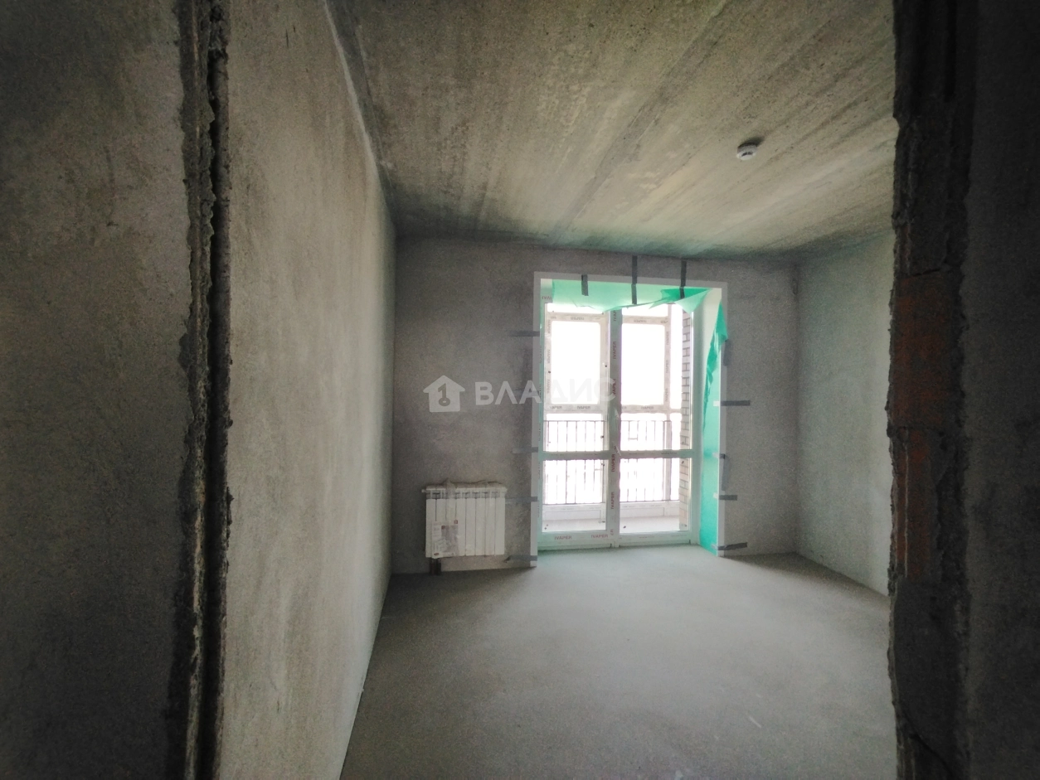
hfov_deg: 94.5
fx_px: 481
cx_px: 520
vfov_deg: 78.1
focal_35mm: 16
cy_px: 390
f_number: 2.2
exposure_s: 1/60
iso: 213
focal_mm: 1.68
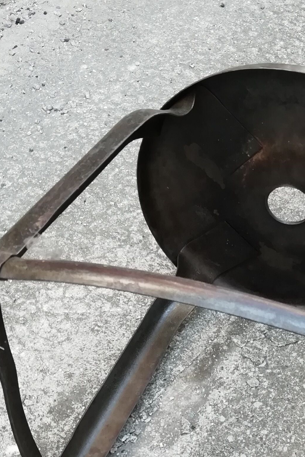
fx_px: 724
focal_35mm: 57
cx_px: 251
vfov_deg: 34.3
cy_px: 345
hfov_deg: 23.4
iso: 50
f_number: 2.2
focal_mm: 3.46
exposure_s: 1/100
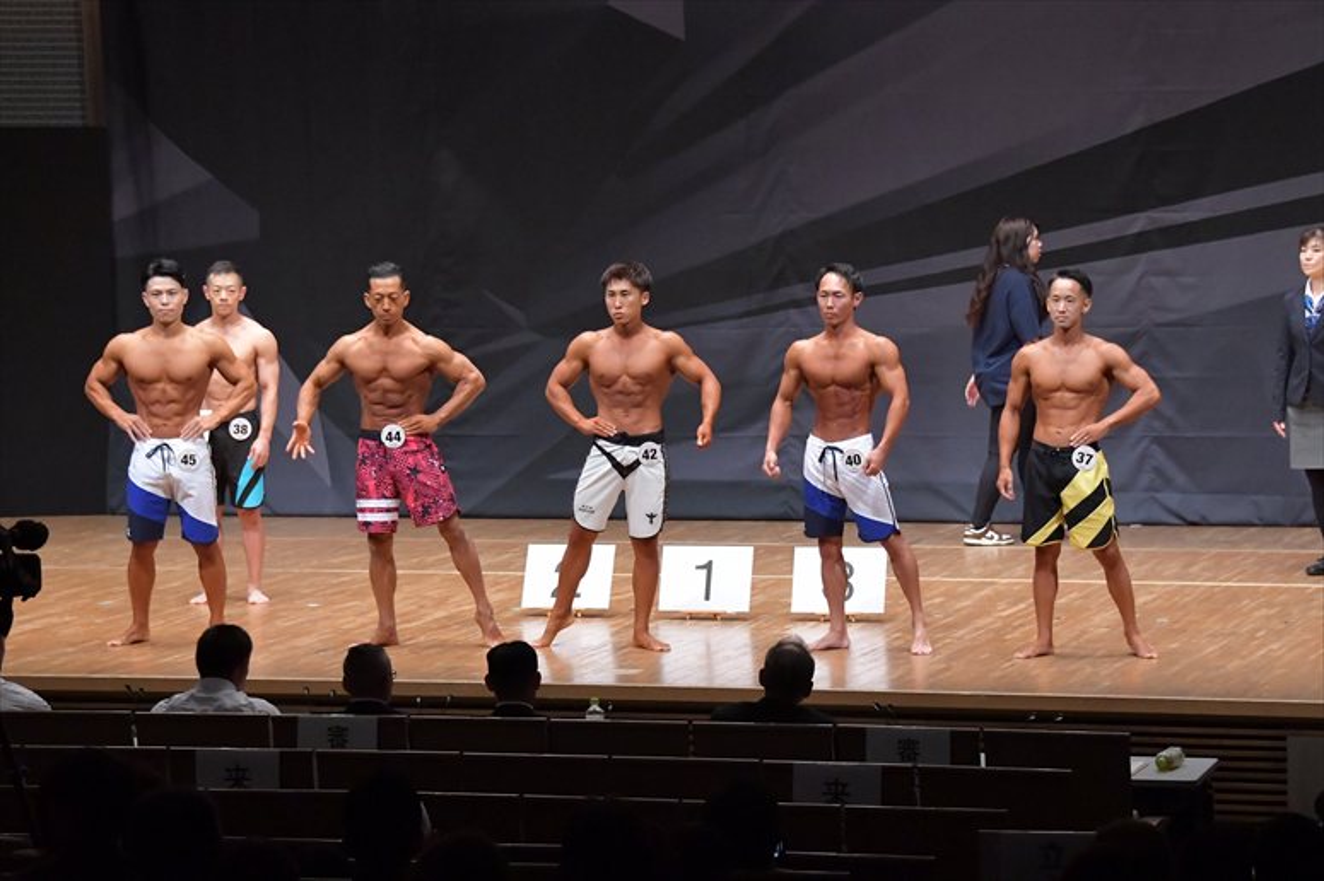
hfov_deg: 14.9
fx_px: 5073
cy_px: 440
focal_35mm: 138
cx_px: 662
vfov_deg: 9.9
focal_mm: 92
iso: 8000
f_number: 5.6
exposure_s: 1/400
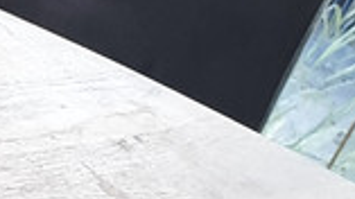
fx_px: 1815
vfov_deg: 6.3
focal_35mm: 193
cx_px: -741
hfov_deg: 8.9
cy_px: 115
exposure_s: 1/50
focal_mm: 4.3
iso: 125
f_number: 2.4
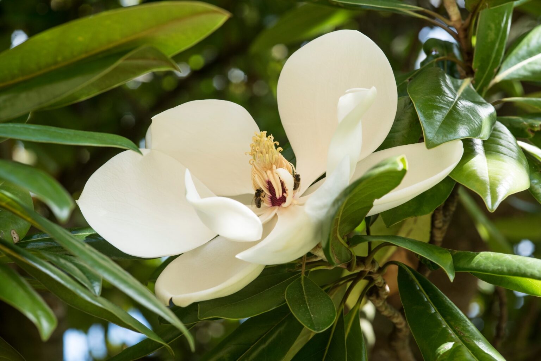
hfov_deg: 19.5
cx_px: 270
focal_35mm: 105
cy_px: 180
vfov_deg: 13.0
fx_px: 1578
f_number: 7.1
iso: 400
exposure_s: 1/250
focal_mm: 105
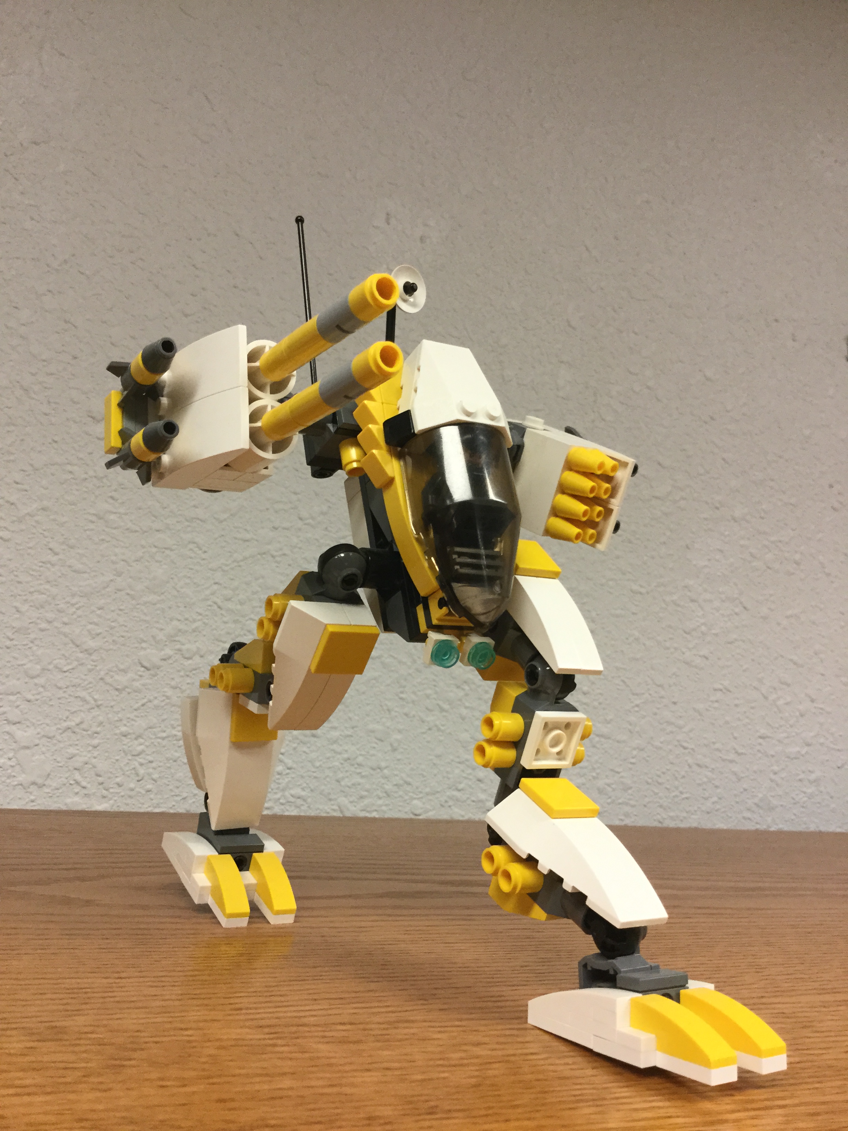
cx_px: 424
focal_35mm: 31
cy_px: 566
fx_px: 1013
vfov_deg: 58.4
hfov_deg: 45.4
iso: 100
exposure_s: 1/30
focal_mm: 3.3
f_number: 2.4
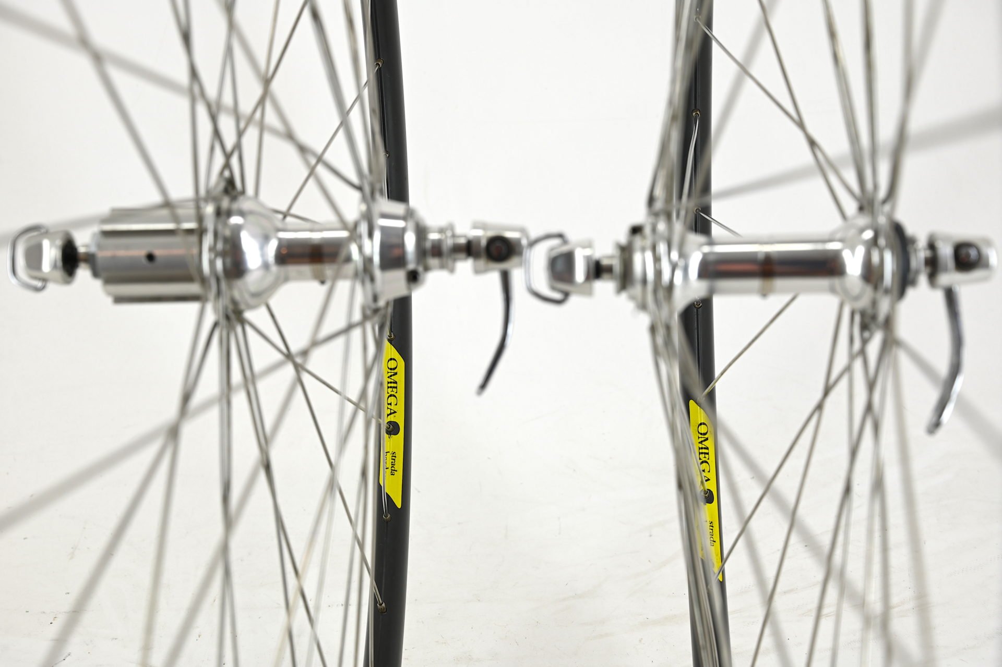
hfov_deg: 40.4
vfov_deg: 27.5
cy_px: 334
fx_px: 1363
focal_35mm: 49
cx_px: 501
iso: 180
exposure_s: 1/30
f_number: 8
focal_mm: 49
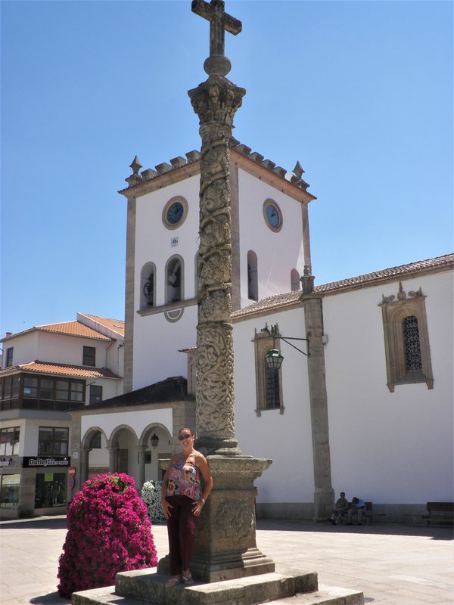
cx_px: 227
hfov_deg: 39.7
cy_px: 302
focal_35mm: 36
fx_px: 630
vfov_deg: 51.4
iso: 64
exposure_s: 1/250
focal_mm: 6.3
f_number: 5.6
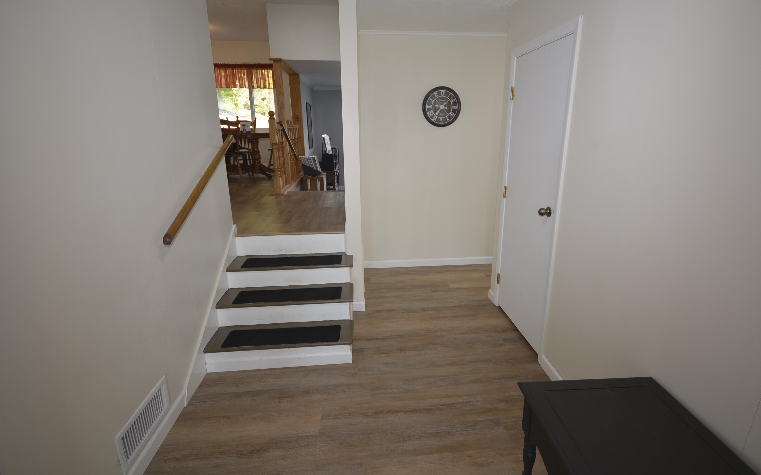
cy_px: 220
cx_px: 395
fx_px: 364
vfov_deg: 66.3
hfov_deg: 92.6
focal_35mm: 18
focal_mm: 11
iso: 280
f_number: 4.2
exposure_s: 1/60
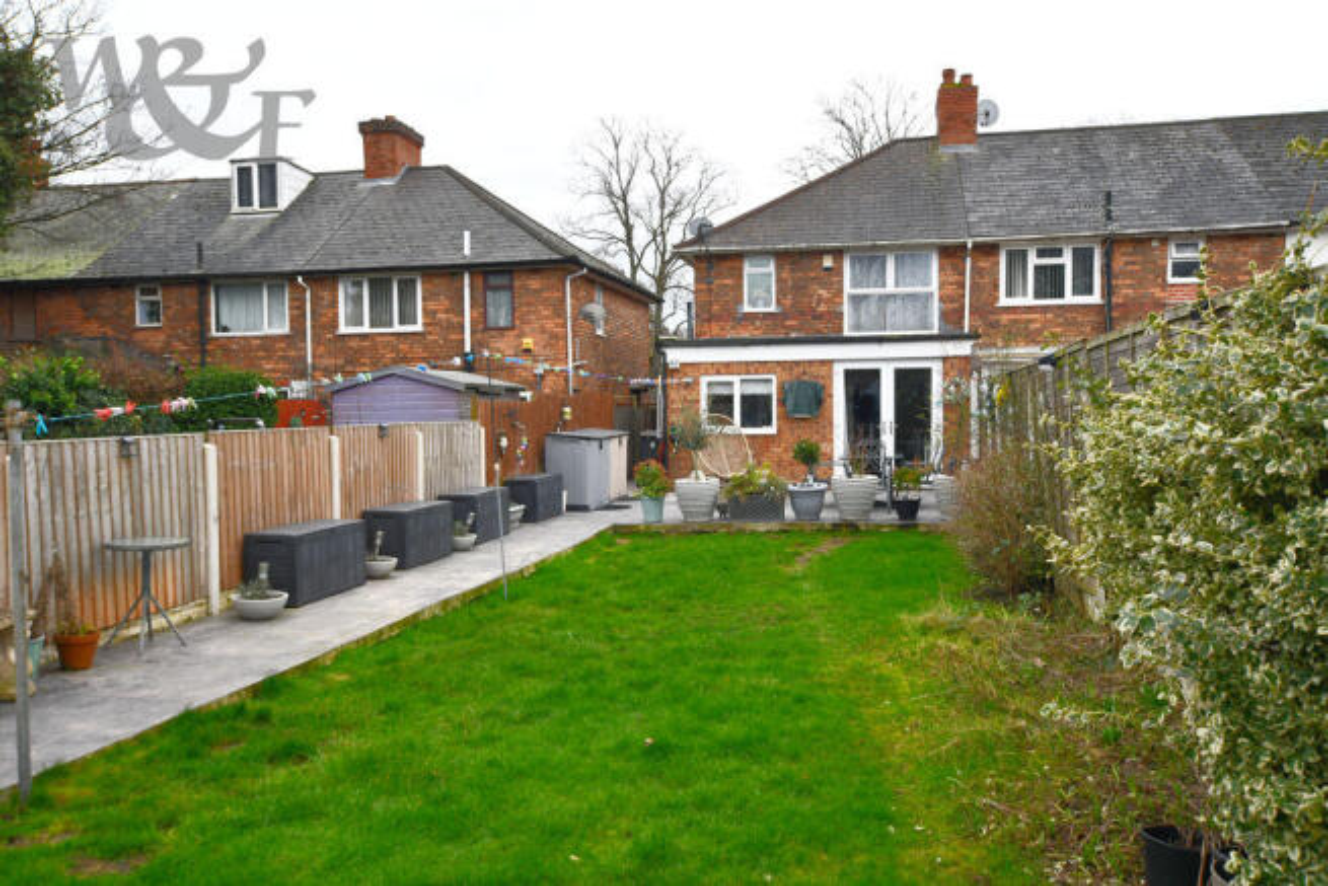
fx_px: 1107
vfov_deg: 43.6
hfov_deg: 61.9
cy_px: 443
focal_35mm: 30
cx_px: 664
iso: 280
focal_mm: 20
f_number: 5.6
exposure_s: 1/250
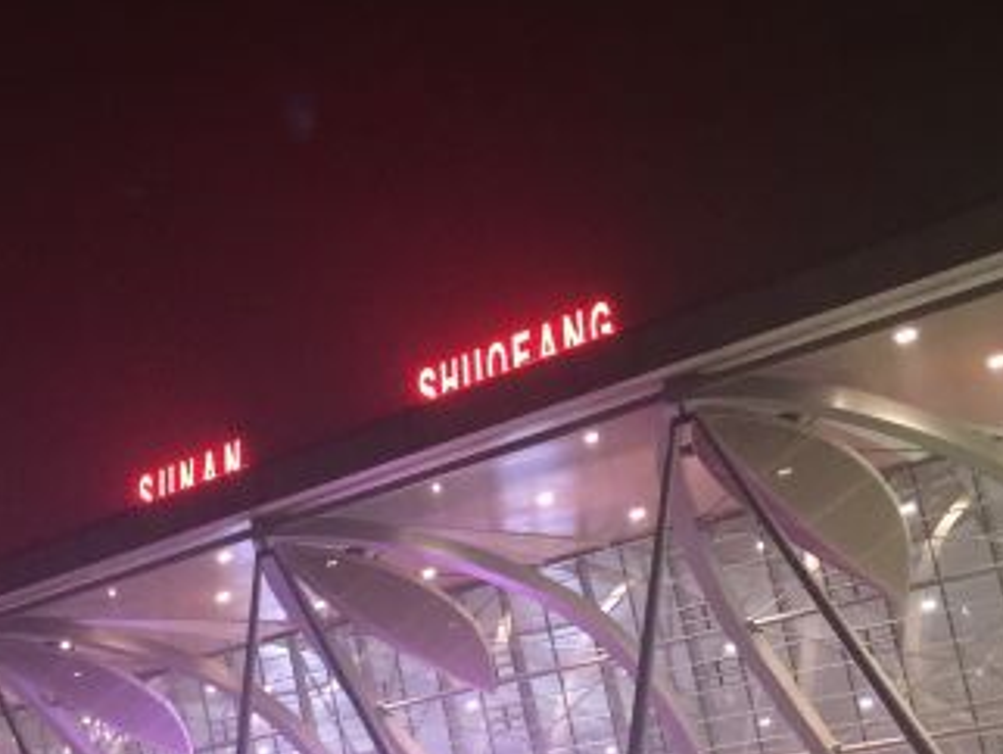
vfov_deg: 23.2
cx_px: 368
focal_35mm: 63
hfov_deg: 30.6
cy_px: 513
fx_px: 1827
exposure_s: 1/4
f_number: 2.2
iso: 80
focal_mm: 4.15
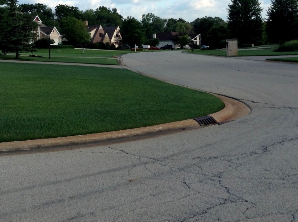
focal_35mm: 57
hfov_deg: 33.7
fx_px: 490
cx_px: 114
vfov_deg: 25.2
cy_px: 48
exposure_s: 1/483
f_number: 2.4
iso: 32
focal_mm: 3.3
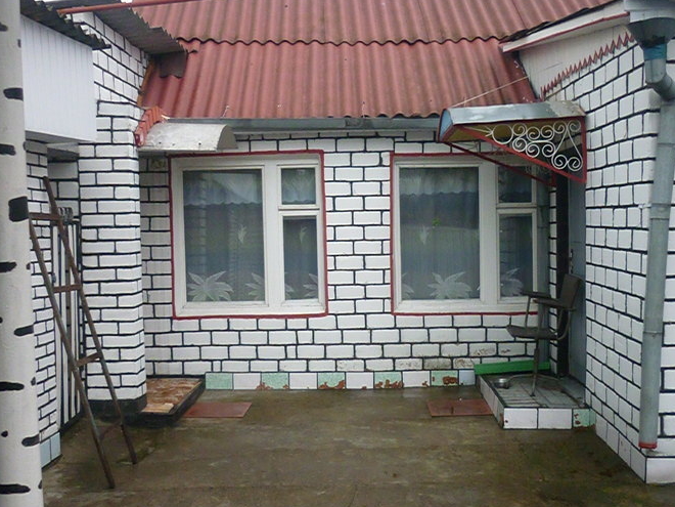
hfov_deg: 46.7
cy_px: 261
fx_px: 780
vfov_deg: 36.0
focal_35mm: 40
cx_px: 366
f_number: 8
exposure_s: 1/125
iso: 500
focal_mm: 5.5
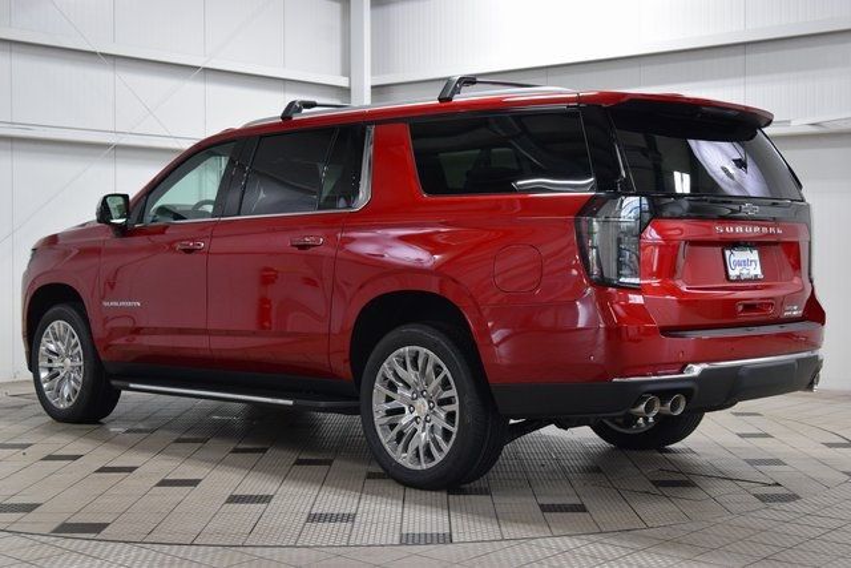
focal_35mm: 52
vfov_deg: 25.8
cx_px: 426
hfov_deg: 37.8
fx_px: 1241
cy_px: 284
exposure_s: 1/60
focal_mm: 35
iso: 1600
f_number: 6.3
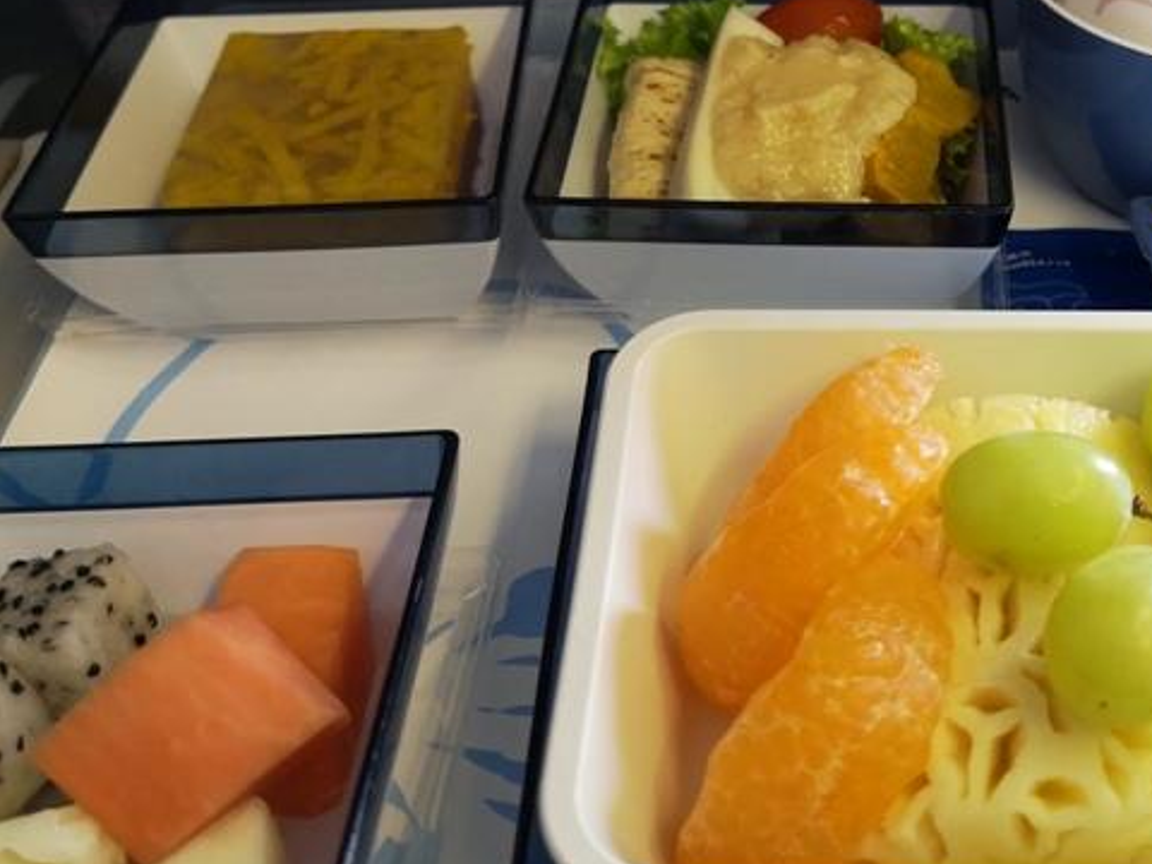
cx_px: 804
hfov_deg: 41.3
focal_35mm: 45
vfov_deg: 31.7
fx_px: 1498
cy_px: 228
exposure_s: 1/100
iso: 320
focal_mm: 3.95
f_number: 1.8
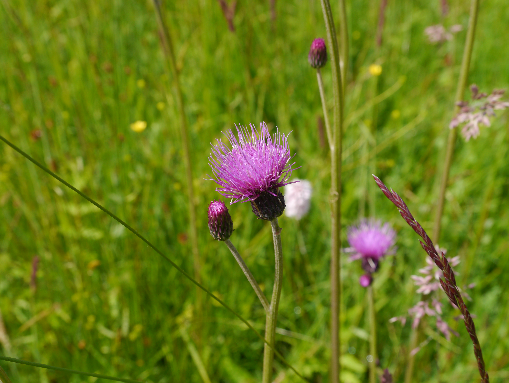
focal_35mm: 56
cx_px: 254
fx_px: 824
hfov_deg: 34.3
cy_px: 192
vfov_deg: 26.1
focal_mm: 28
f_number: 8
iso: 160
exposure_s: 1/250
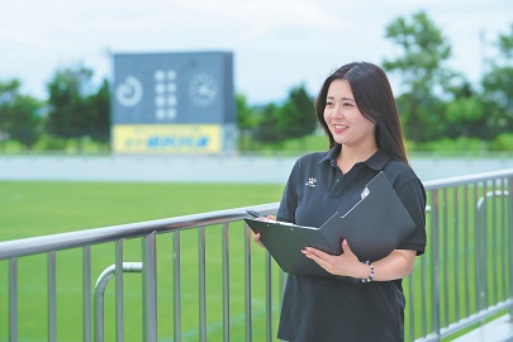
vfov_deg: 14.0
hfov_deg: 20.8
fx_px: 1396
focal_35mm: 98
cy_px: 171
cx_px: 256
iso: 100
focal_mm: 98
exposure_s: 1/400
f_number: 4
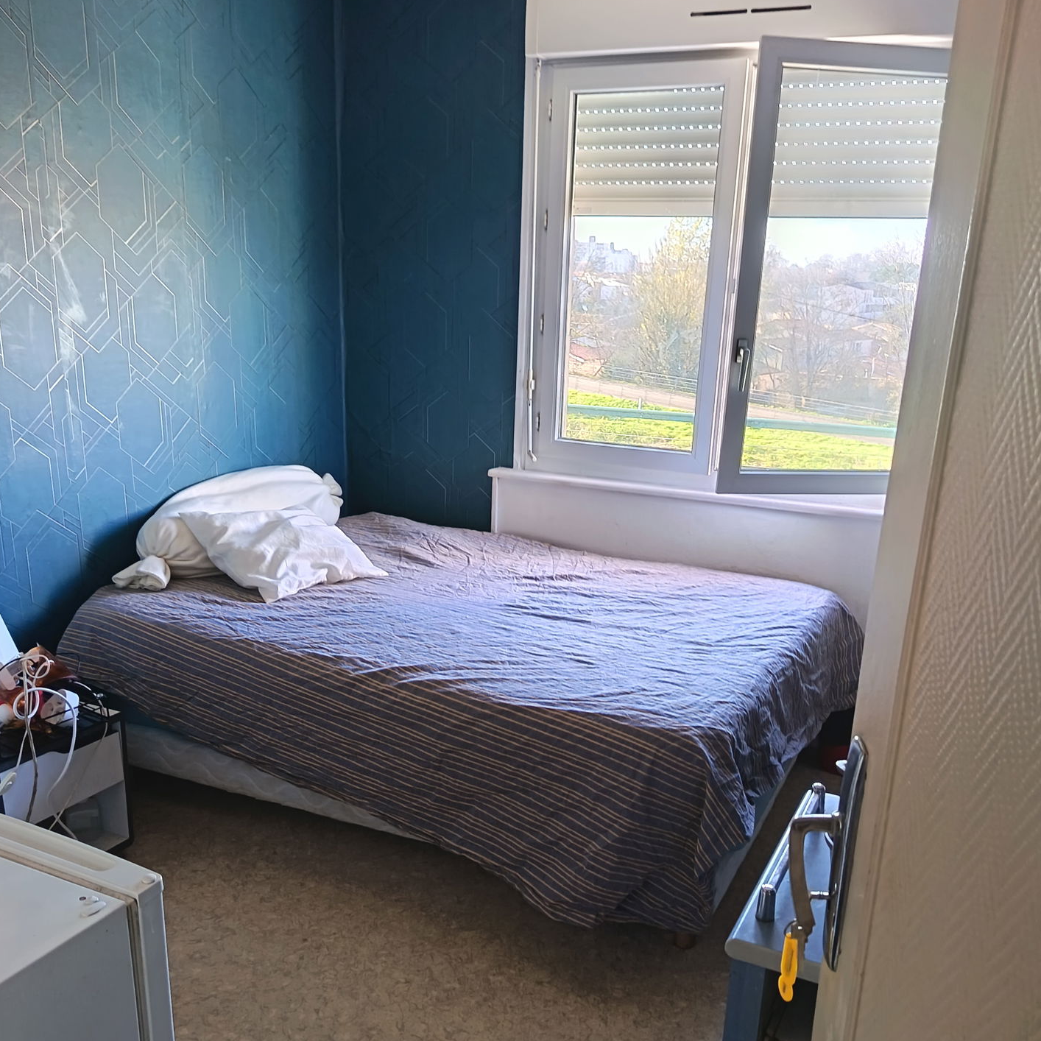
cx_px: 510
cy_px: 645
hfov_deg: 51.1
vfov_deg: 50.6
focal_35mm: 32
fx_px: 1089
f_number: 1.75
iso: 578
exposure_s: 1/33.3
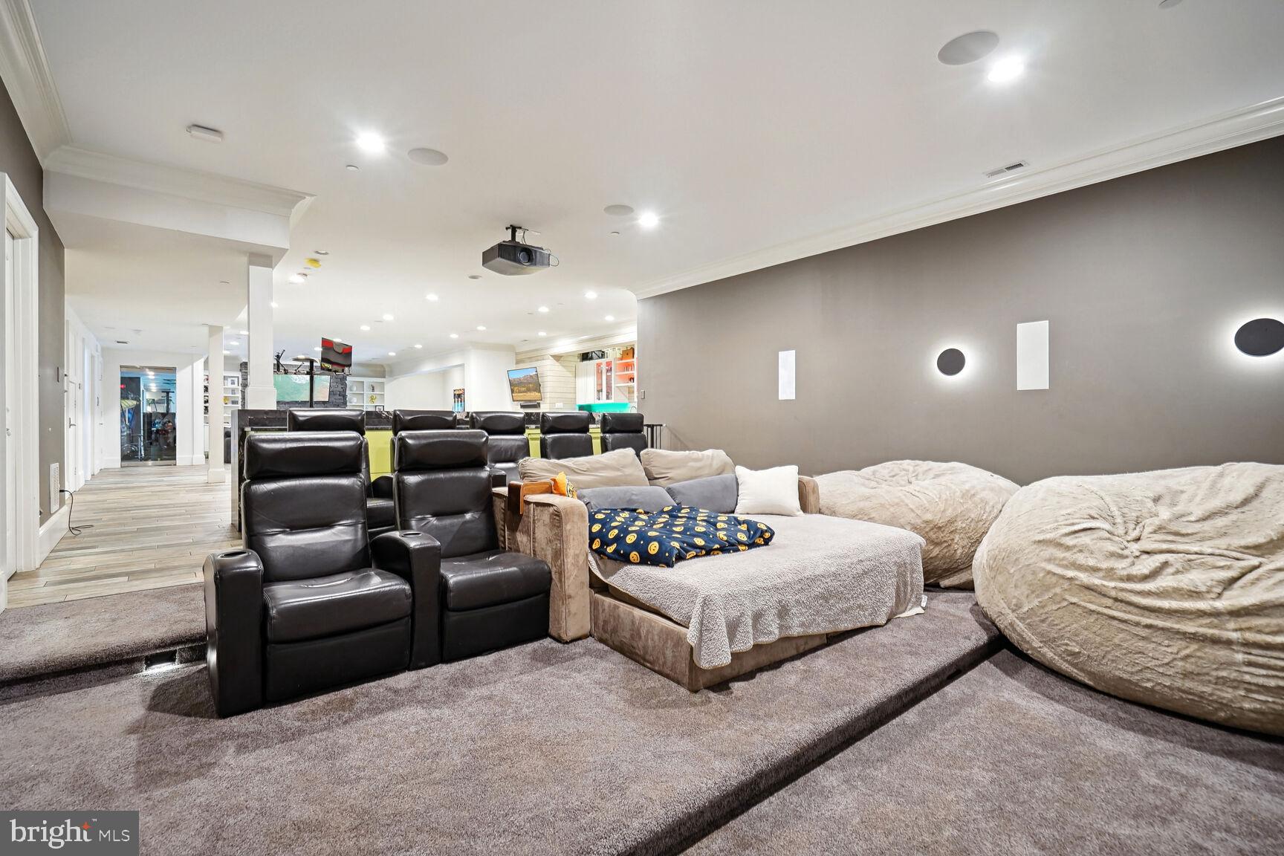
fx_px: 571
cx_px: 642
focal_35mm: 16
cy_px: 428
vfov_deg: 73.7
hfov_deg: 96.7
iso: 800
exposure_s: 1/25
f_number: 4
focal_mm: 16
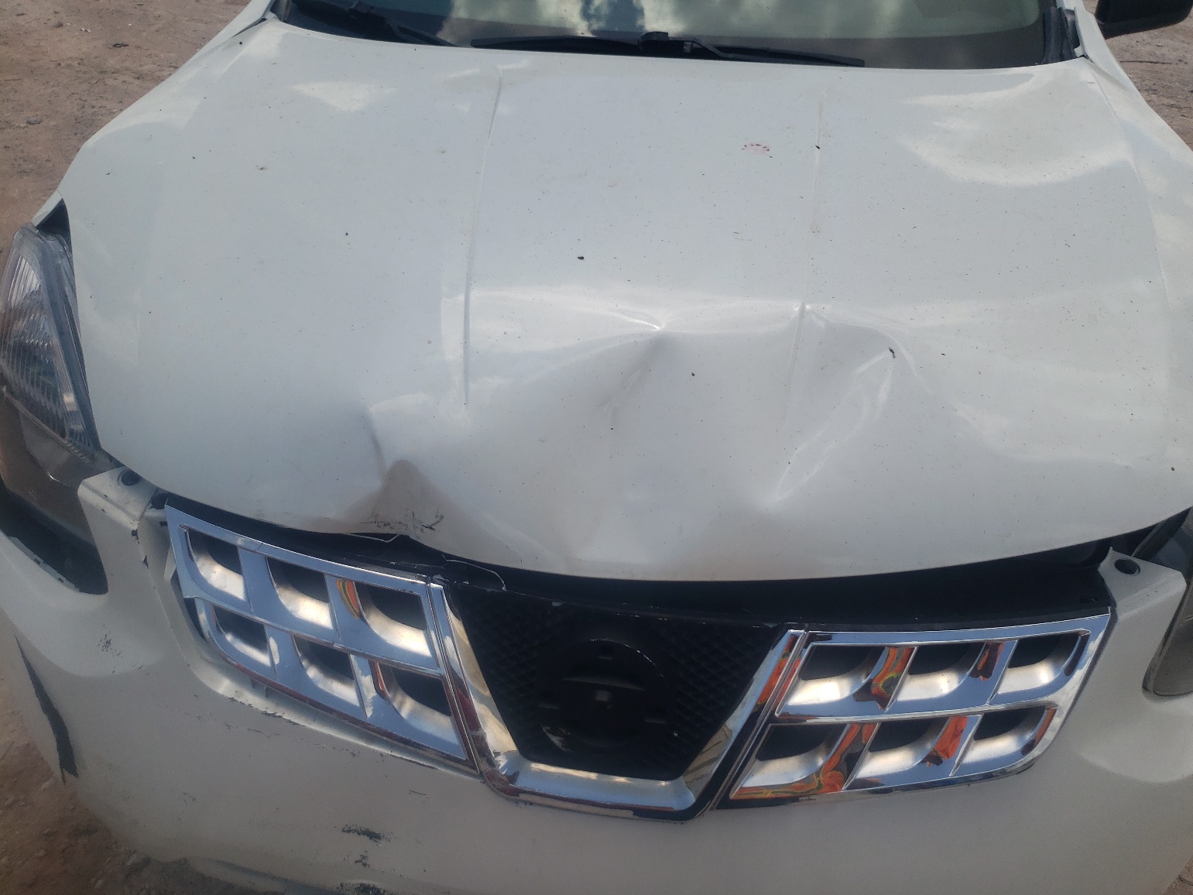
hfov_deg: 65.3
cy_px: 437
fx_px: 931
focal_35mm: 27
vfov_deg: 51.4
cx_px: 614
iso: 50
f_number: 1.5
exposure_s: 1/5000
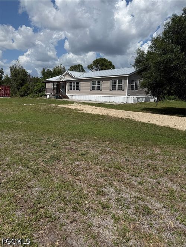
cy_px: 124
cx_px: 93
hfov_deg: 56.8
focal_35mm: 24
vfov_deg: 71.6
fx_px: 172
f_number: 1.78
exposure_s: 1/9091
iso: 80
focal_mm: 6.76
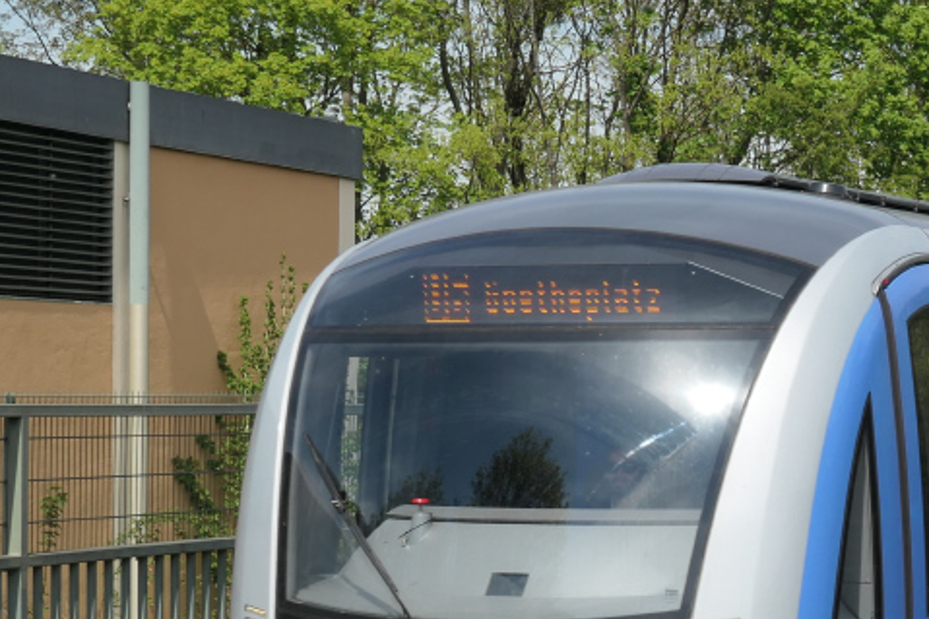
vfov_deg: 12.0
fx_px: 2941
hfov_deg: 17.7
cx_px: 834
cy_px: 443
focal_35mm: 114
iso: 125
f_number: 5
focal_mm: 15.4
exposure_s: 1/800
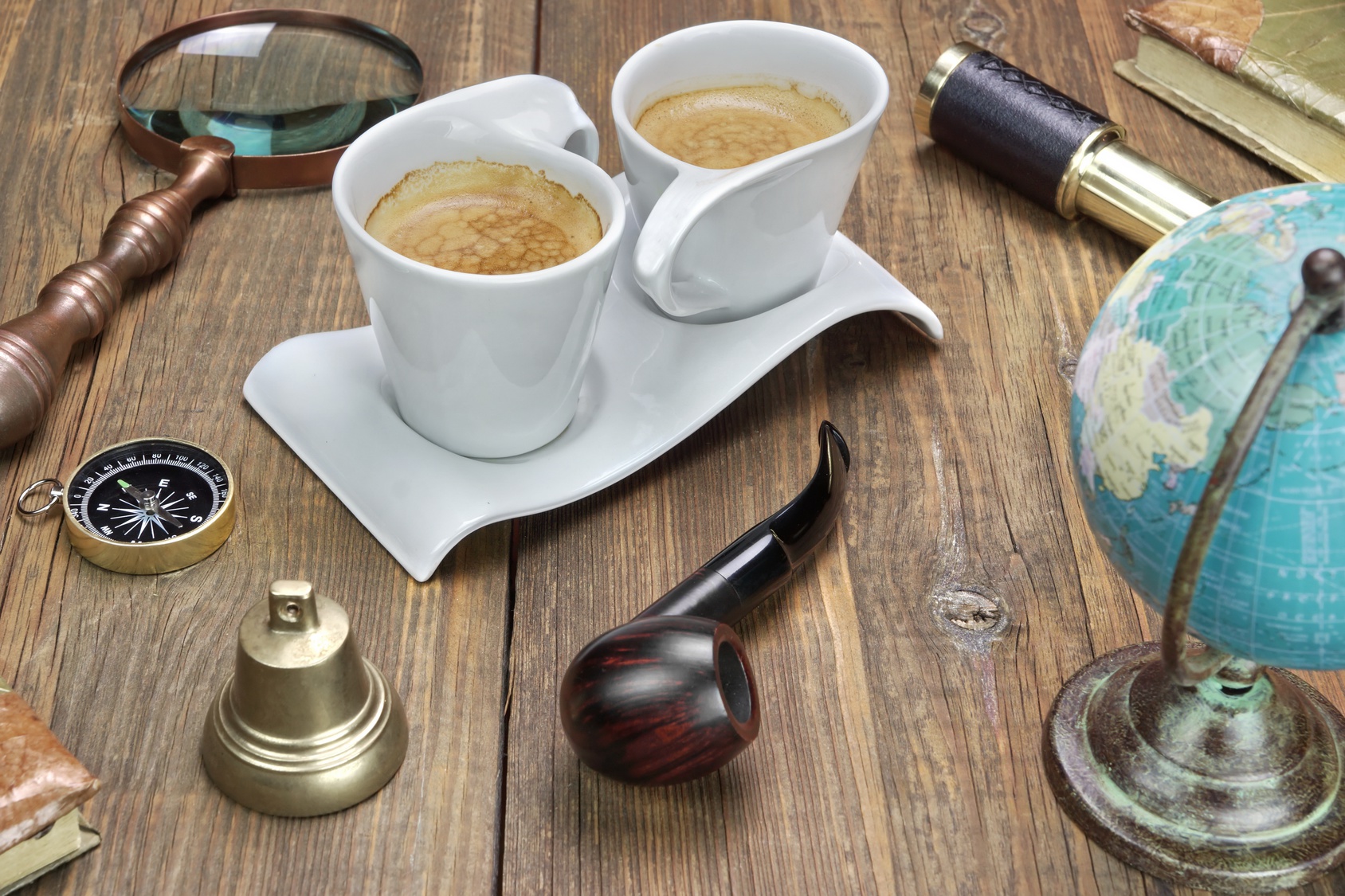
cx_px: 672
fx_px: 2241
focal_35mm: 60
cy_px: 448
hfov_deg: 33.4
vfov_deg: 22.6
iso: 100
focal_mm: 40
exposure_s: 1/3.33
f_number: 11
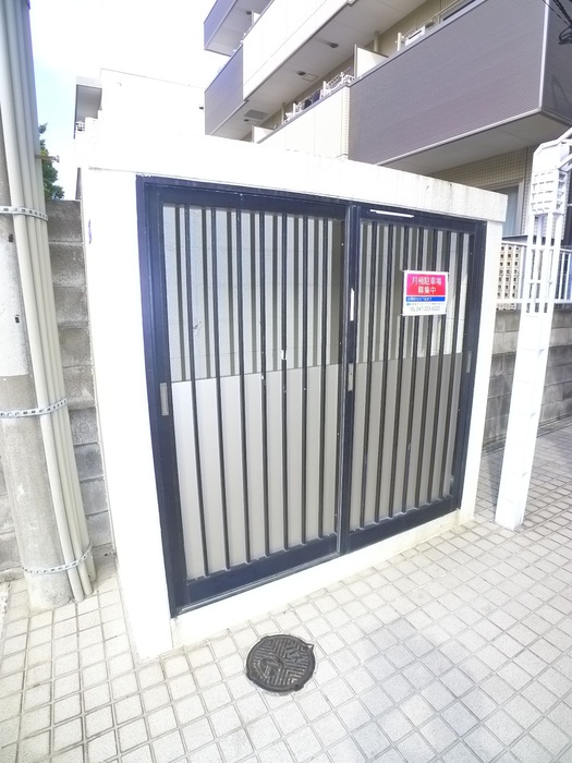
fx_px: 529
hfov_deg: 56.8
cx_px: 286
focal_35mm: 24
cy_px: 382
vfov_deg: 71.6
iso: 400
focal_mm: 5.1
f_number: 2.8
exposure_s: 1/400
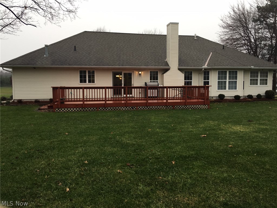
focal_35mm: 29
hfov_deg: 61.7
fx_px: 232
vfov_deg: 48.2
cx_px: 138
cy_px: 104
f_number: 2.2
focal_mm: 4.15
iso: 40
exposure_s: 1/120
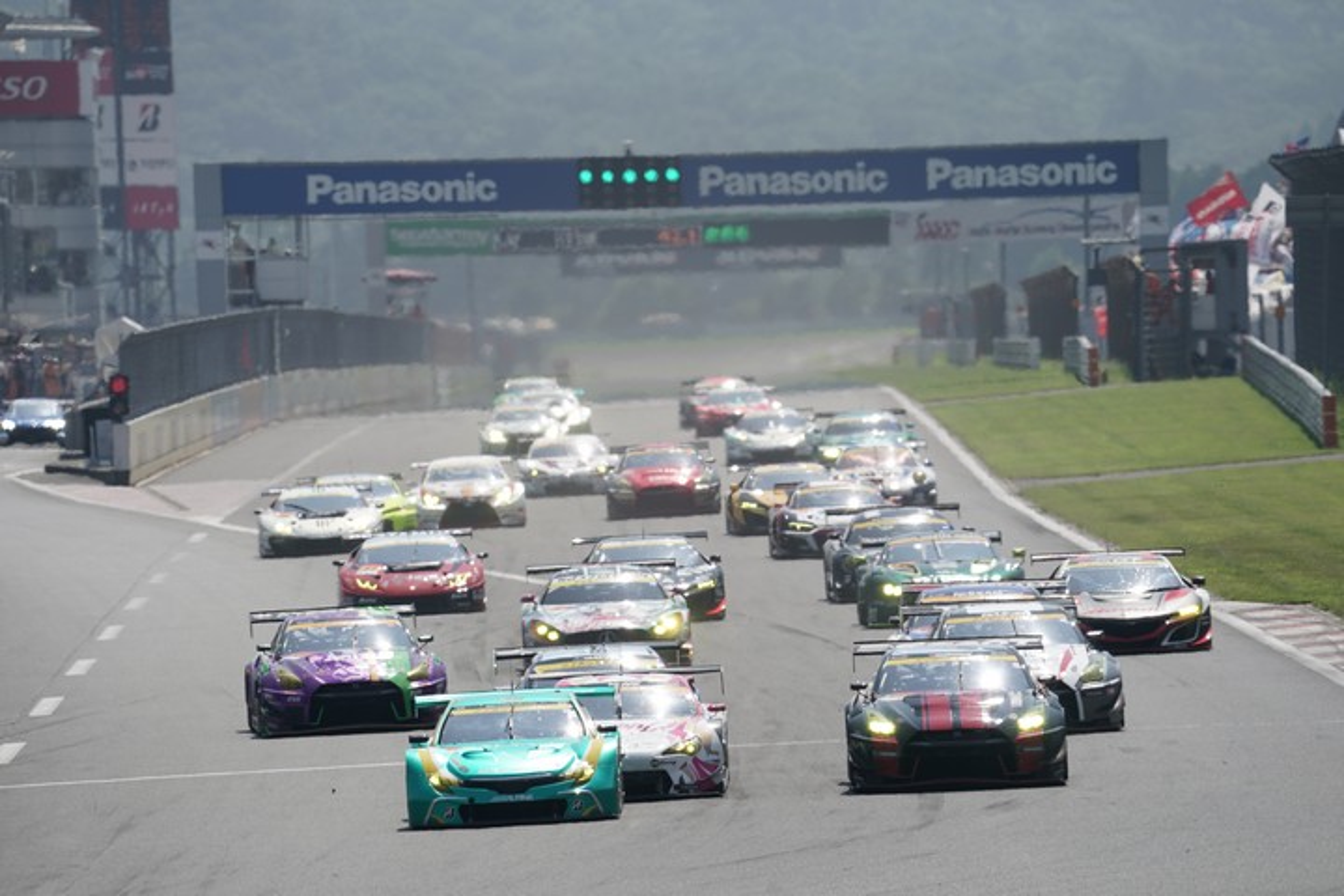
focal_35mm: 524
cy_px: 448
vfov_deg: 2.6
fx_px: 19561
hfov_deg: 3.9
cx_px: 672
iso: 200
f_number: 8
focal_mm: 524
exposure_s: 1/800
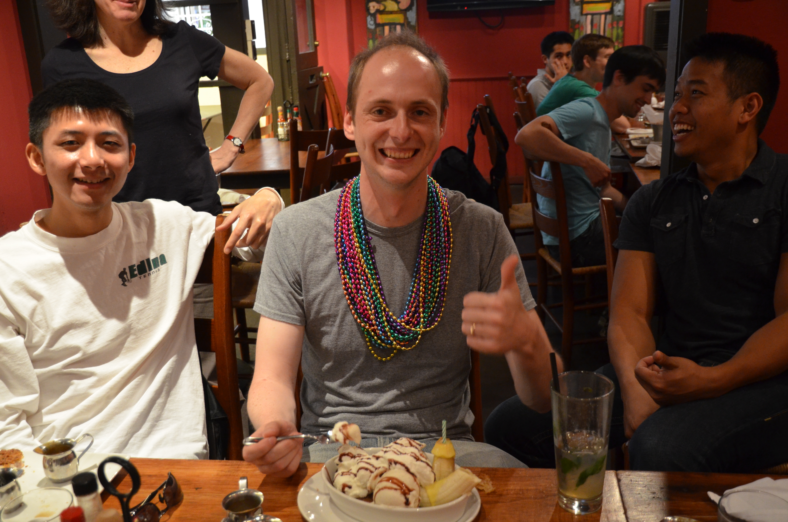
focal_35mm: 36
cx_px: 394
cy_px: 261
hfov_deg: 53.2
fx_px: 786
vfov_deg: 36.7
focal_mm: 24
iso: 1600
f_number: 4
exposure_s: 1/25
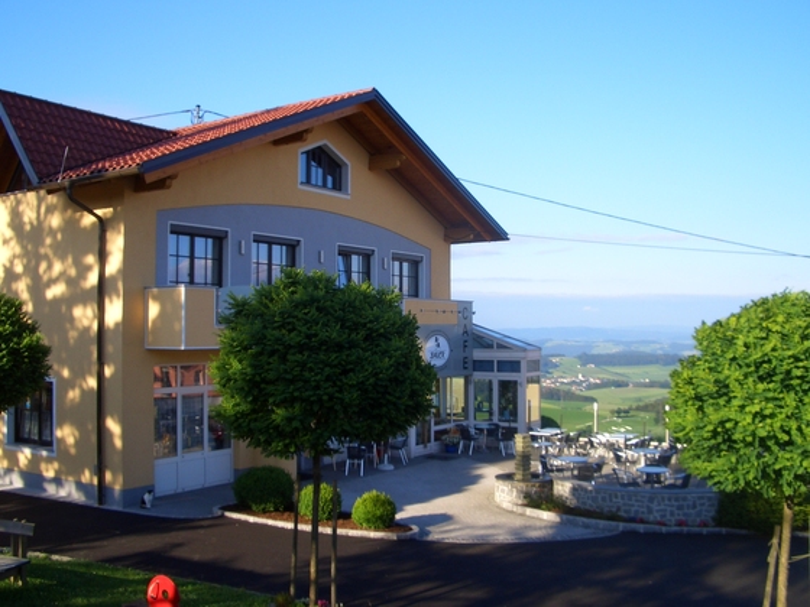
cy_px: 304
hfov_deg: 52.6
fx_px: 819
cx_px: 405
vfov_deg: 40.7
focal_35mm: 35
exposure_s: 1/200
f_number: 4.3
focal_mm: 5.8
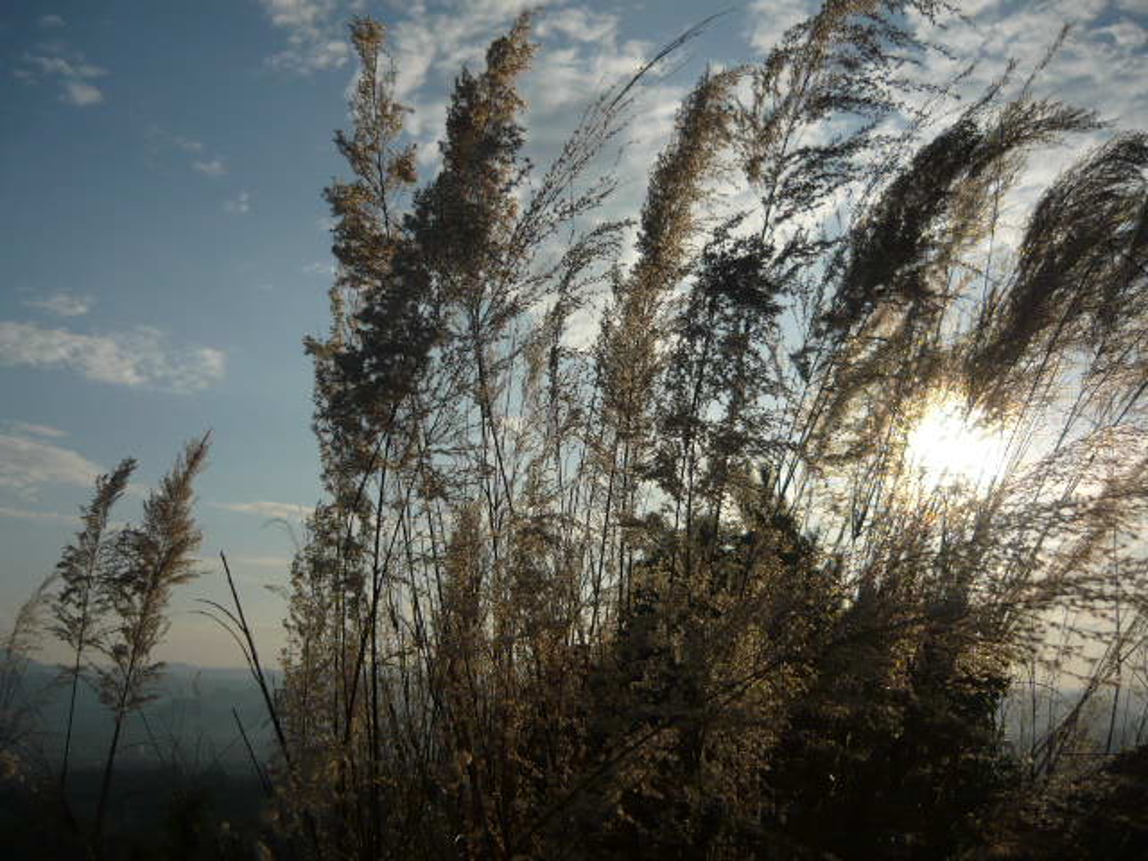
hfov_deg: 55.4
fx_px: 1094
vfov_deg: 42.9
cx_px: 574
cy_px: 430
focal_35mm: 33
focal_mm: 5.5
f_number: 8
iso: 100
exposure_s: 1/640
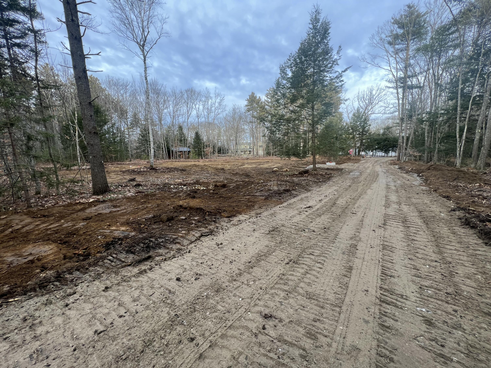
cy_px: 184
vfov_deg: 89.9
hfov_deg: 106.2
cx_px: 246
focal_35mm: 13
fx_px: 184
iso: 40
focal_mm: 1.57
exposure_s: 1/99
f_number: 1.8
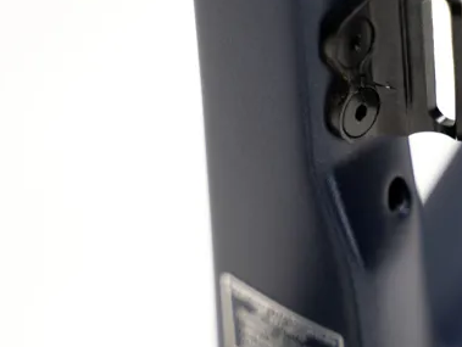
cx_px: 395
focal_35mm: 152
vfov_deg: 9.8
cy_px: 85
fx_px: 2031
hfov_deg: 12.9
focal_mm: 75
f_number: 2.8
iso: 400
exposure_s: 1/50
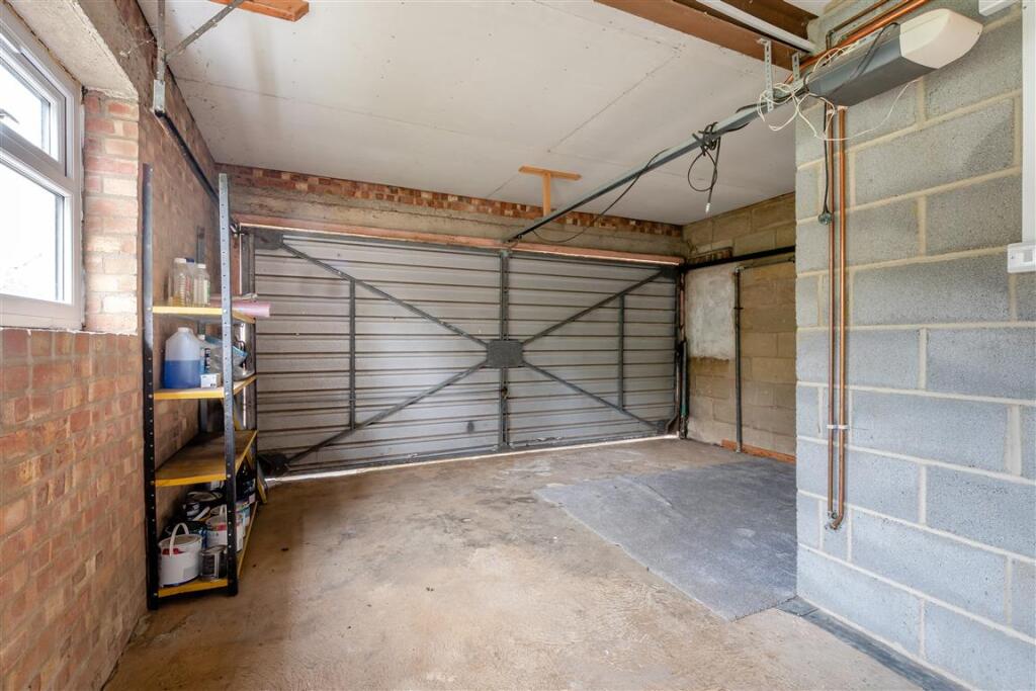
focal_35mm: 15
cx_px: 518
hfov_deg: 100.4
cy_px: 346
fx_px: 432
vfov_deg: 77.3
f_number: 8
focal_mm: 10
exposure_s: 1/1.25
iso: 160
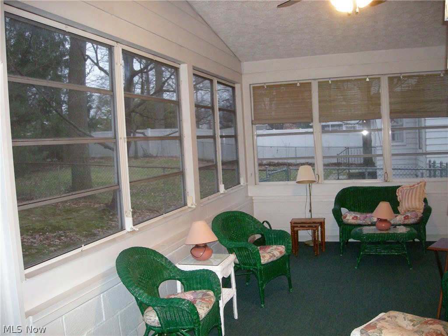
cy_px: 168
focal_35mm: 35
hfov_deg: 52.6
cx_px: 224
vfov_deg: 40.7
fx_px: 453
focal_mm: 5.7
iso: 333
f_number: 2.8
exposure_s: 1/30
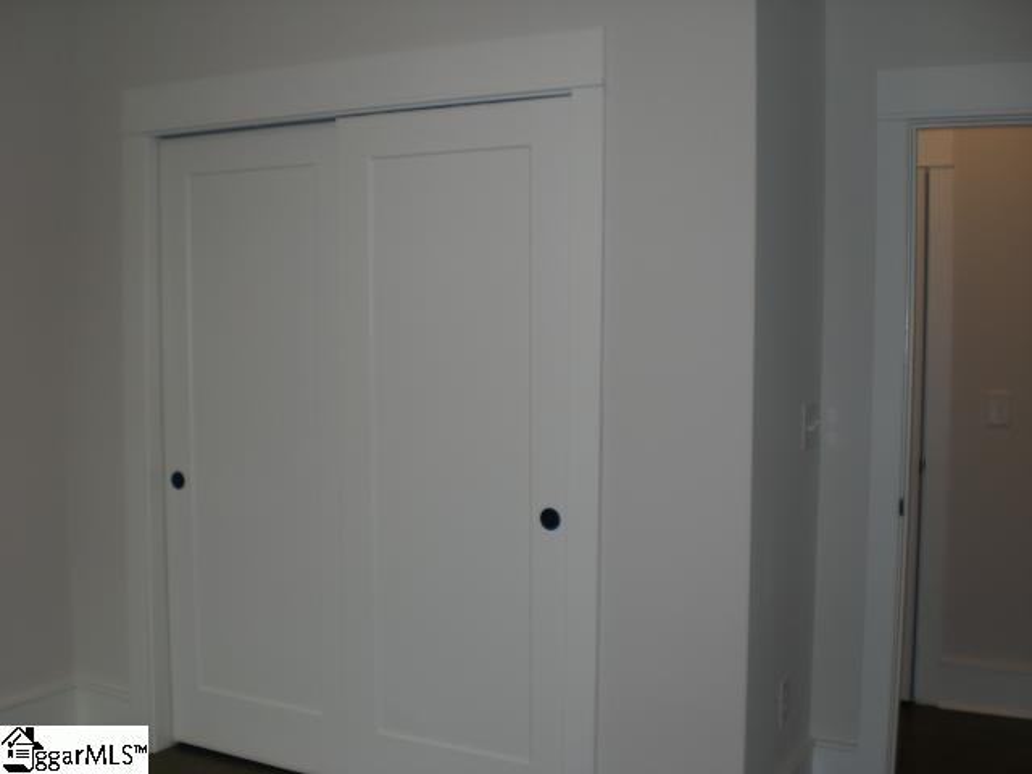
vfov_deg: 37.7
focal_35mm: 38
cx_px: 516
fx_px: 1133
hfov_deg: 49.0
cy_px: 387
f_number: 3.1
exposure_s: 1/60
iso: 50
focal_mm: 6.3
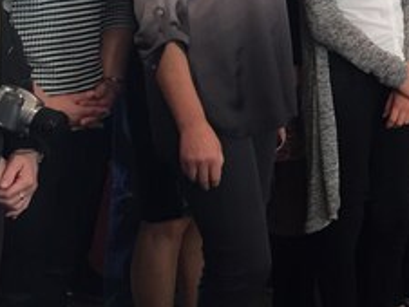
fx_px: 1183
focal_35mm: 100
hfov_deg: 18.8
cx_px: 461
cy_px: -104
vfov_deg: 14.2
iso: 64
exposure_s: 1/30
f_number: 2.2
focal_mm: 4.15
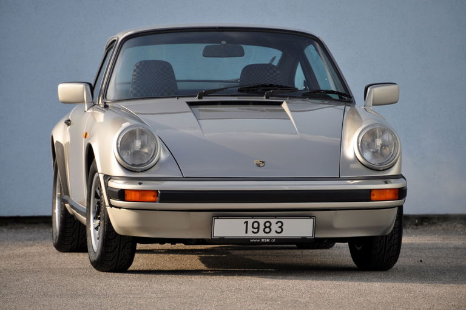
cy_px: 155
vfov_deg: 4.2
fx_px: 4266
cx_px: 233
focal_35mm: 330
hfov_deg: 6.3
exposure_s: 1/320
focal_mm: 220
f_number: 6.3
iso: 500
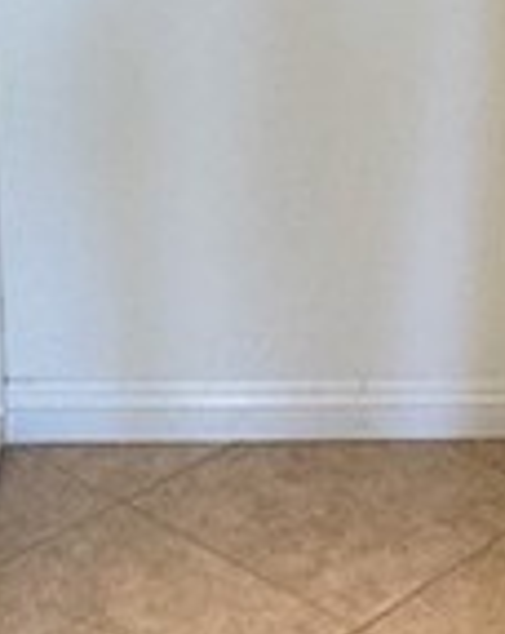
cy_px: 191
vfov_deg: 19.5
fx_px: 1835
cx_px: 381
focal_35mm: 98
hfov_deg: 15.6
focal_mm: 2.22
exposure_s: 1/120
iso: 250
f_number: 2.2
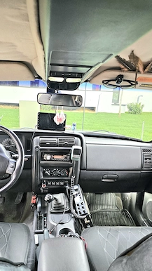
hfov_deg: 44.1
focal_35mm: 26
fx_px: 186
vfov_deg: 71.9
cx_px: 58
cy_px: 138
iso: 250
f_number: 1.7
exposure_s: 1/101
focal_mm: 6.3
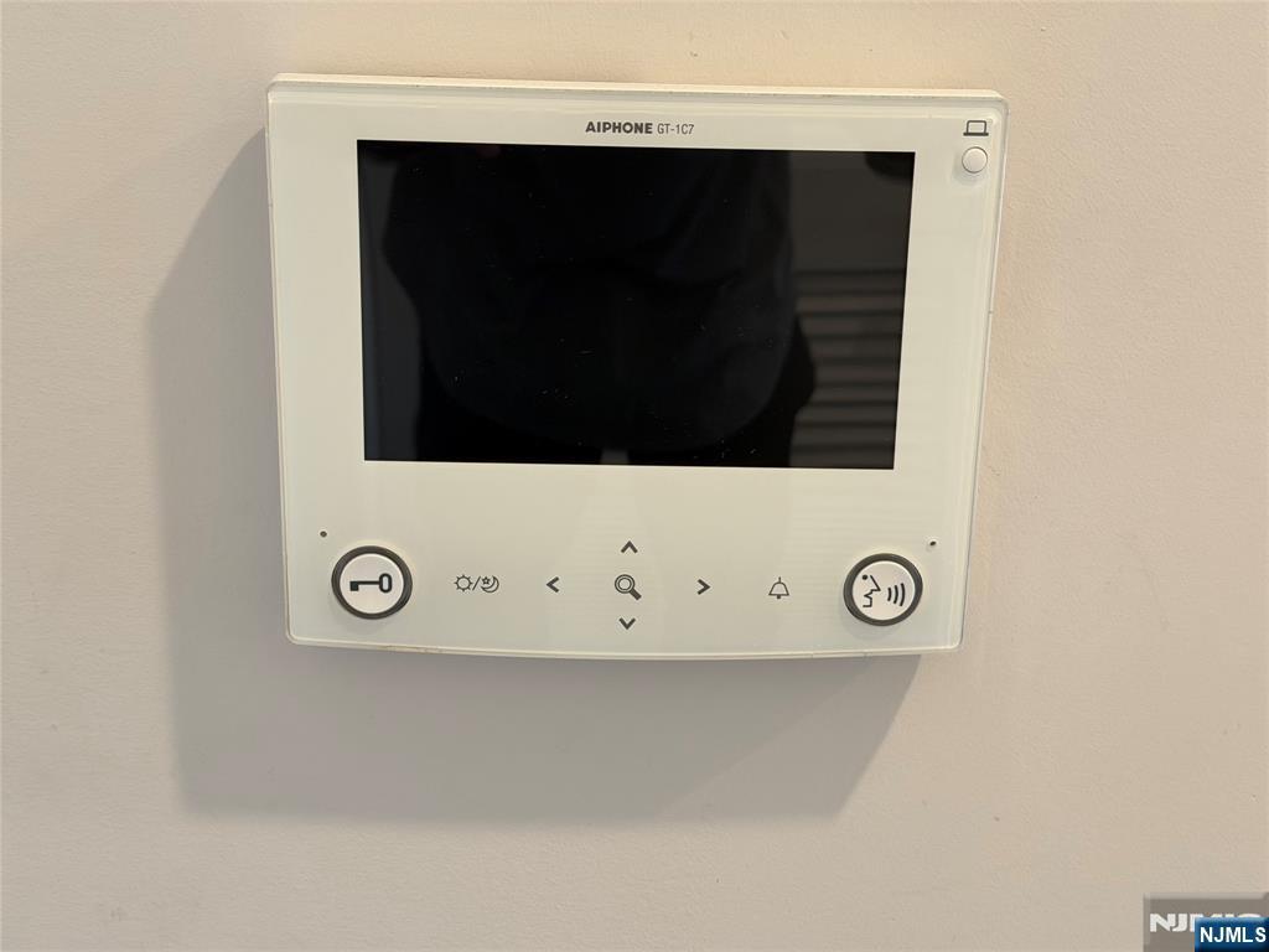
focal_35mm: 48
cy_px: 476
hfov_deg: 39.7
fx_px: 1760
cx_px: 634
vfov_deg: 30.3
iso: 160
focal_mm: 6.76
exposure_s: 1/60
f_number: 1.78
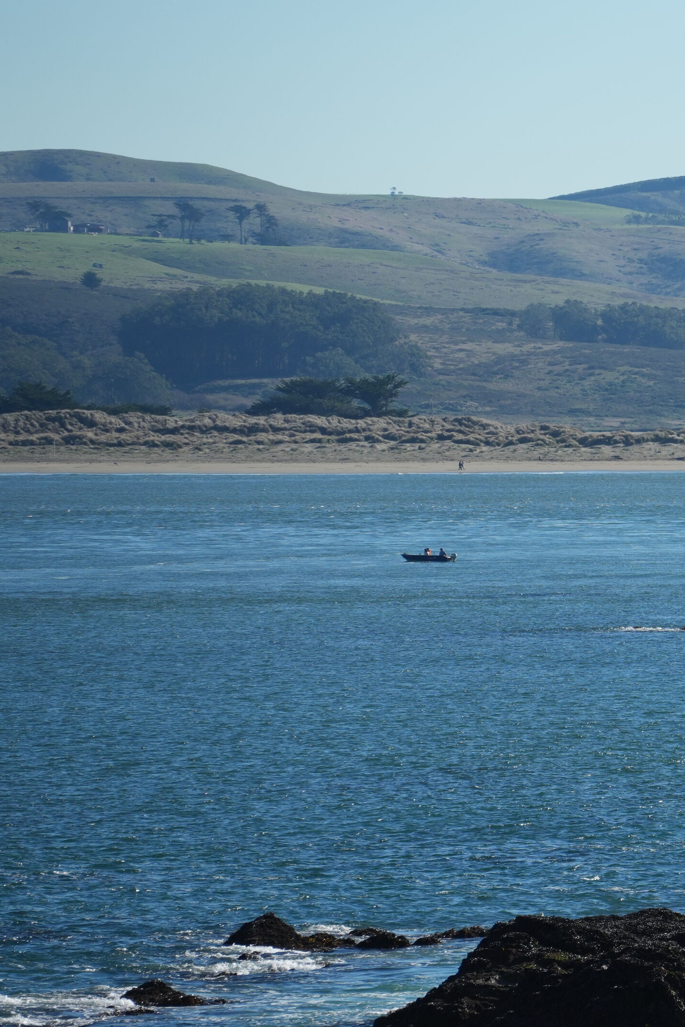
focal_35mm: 352
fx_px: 10043
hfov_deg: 3.9
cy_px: 525
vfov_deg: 5.9
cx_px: 1007
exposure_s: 1/1250
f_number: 7.1
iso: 320
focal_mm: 174
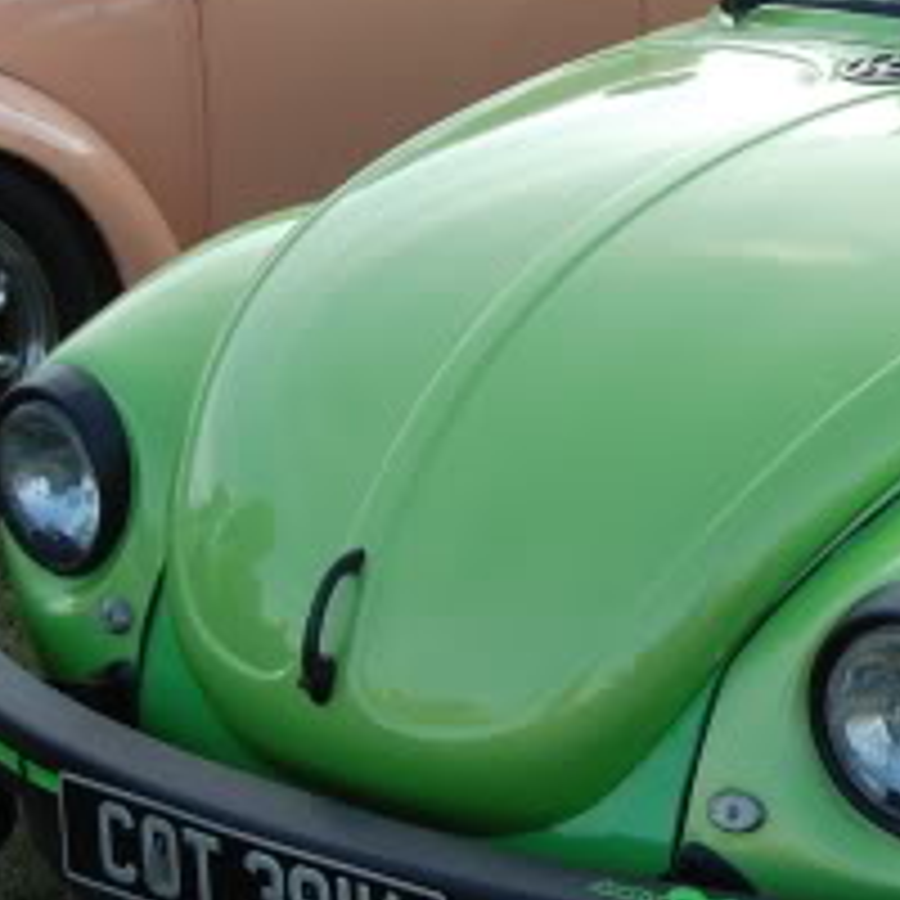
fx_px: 3294
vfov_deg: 15.6
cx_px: 848
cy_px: 407
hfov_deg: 15.3
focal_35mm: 112
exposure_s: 1/200
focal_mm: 22
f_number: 7.1
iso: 200
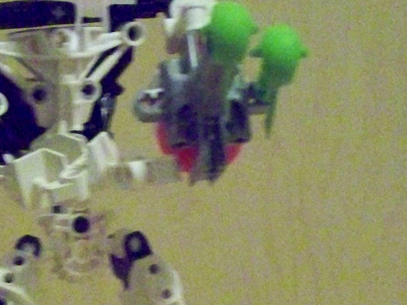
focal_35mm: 171
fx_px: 2010
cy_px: 240
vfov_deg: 8.7
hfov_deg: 11.5
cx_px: 69
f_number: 3.2
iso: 1600
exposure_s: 1/30
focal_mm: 11.6
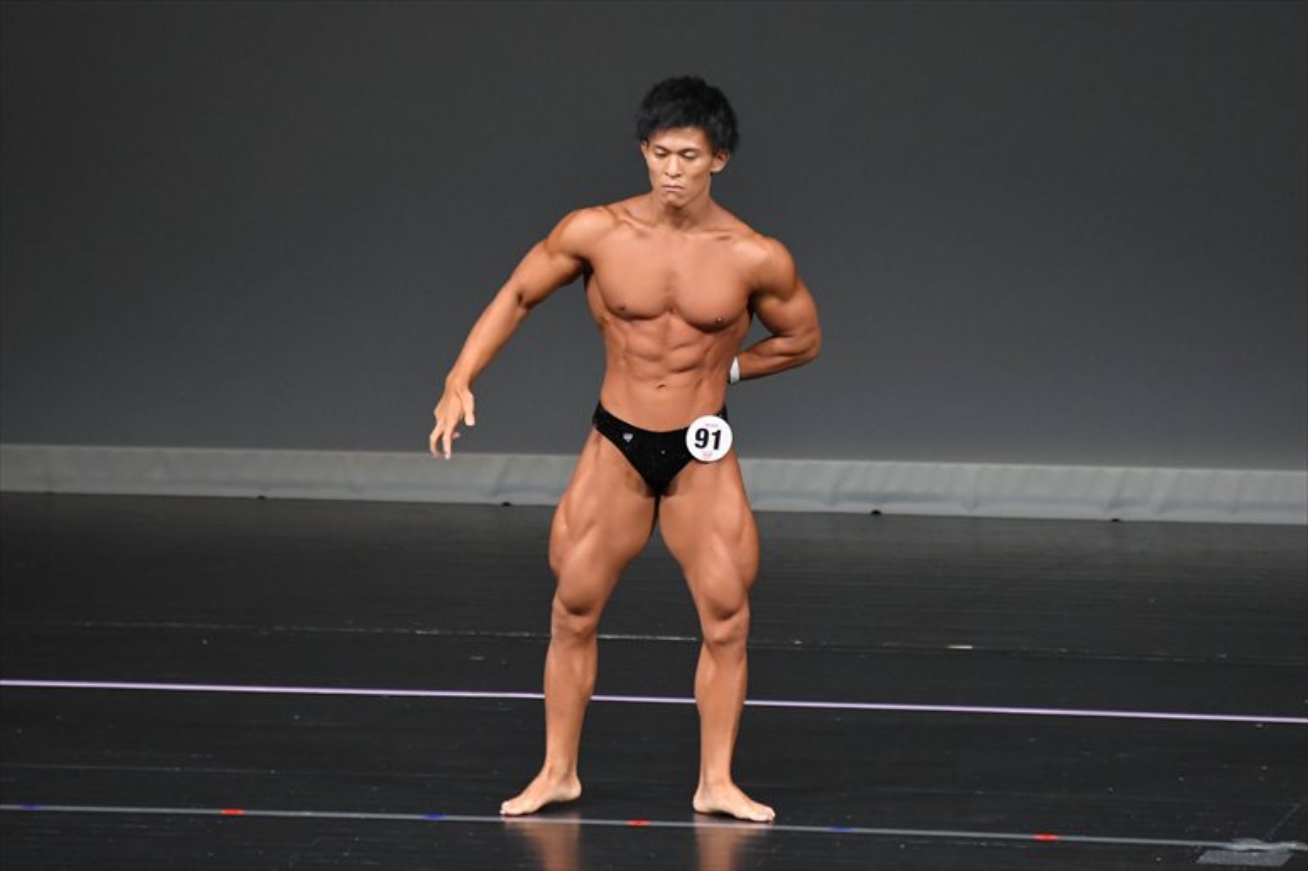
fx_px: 13619
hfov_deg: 5.5
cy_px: 436
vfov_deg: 3.7
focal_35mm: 375
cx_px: 654
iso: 4000
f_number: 5.6
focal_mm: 250
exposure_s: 1/400
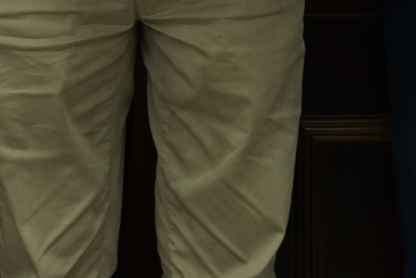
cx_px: 311
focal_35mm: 195
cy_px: -375
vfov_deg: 6.7
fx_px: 2254
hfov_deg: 10.5
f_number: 4
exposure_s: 1/40
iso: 500
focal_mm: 39
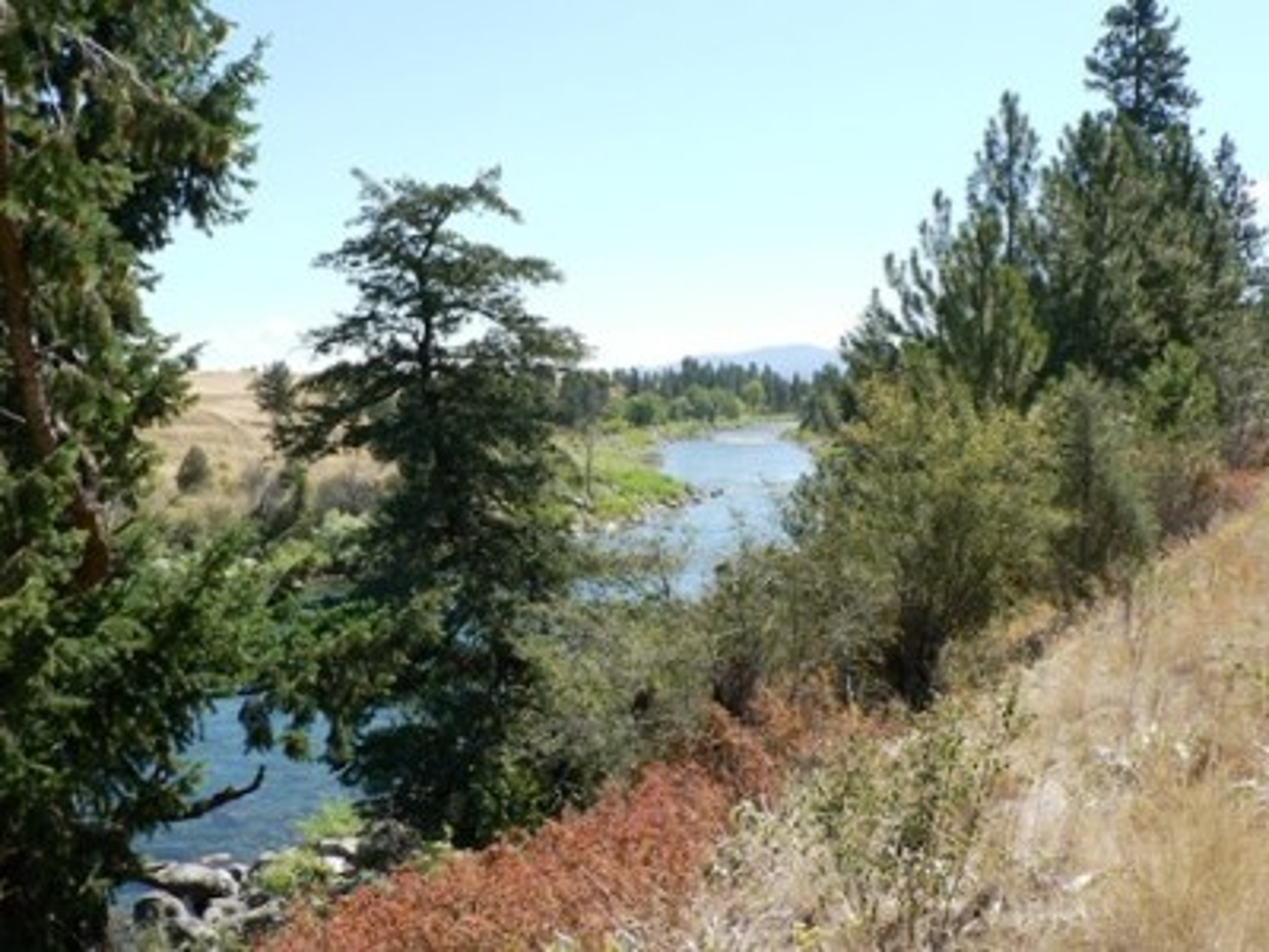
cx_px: 634
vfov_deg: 39.7
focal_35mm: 36
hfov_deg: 51.4
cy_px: 476
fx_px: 1320
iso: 100
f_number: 5.6
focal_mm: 6
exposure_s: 1/250
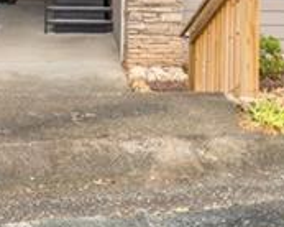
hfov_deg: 21.3
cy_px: -89
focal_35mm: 89
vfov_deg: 16.1
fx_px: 747
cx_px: 71
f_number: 9
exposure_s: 1/20
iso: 250
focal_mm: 16
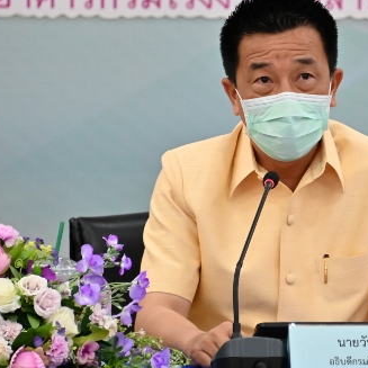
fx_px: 7493
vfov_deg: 2.8
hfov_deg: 2.8
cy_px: 109
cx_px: 291
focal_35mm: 623
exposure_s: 1/100
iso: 6400
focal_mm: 300
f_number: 5.6
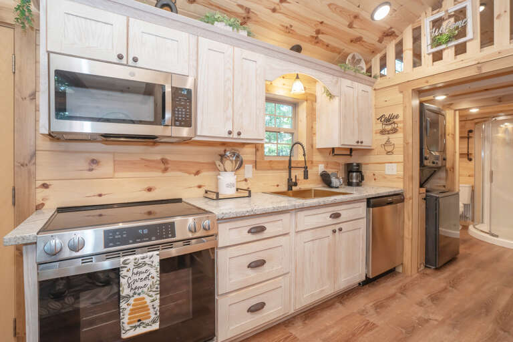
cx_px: 256
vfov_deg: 73.7
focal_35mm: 16
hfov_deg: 96.7
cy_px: 171
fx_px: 228
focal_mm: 16
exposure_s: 1/80
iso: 1000
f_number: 7.1
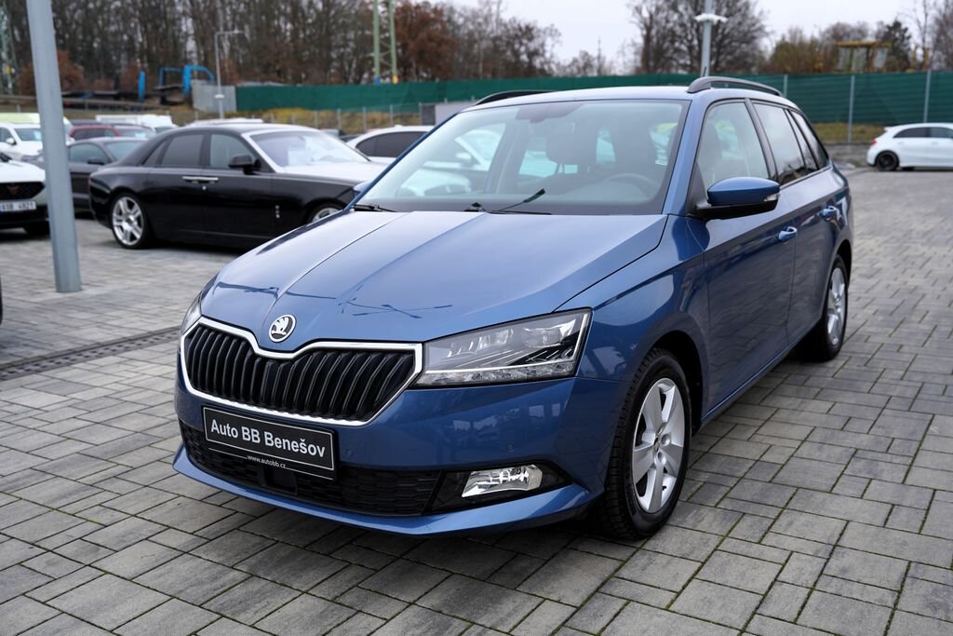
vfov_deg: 40.0
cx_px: 476
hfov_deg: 57.2
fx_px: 874
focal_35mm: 33
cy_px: 318
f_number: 3.5
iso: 100
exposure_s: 1/80
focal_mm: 33
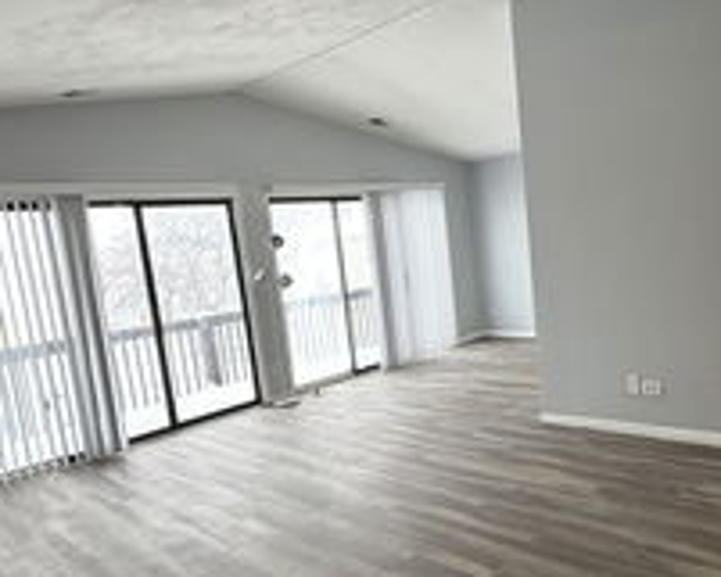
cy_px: 337
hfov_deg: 60.2
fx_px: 619
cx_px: 407
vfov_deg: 49.8
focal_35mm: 29
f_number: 2.2
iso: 64
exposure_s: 1/120
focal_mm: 2.22
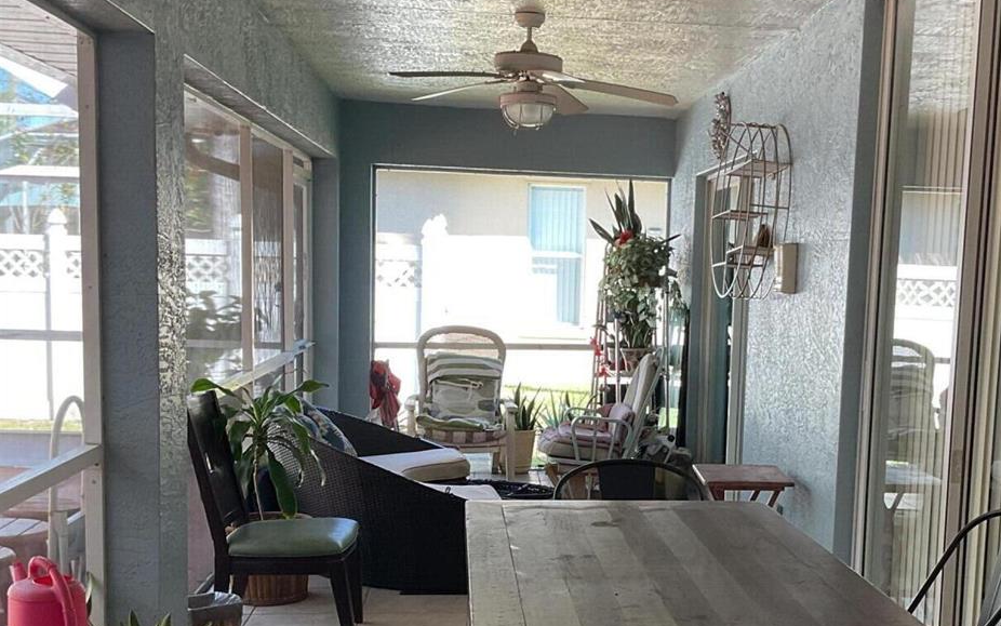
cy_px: 442
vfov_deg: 25.2
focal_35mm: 51
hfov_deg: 39.3
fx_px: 1391
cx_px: 622
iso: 50
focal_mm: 3
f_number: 1.8
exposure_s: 1/120
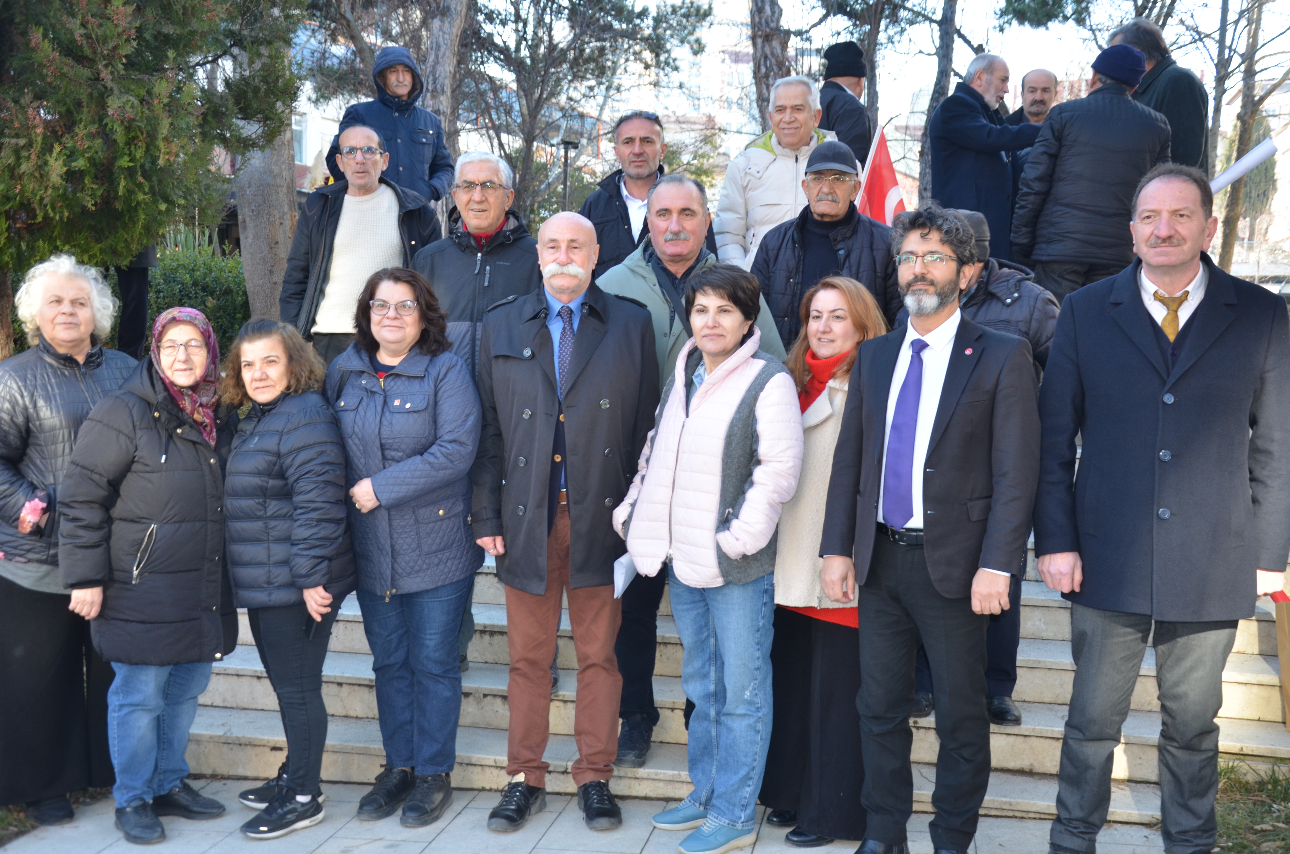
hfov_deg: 51.4
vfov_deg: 35.3
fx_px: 1341
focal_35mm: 38
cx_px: 645
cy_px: 427
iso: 280
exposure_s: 1/125
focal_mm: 25
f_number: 4
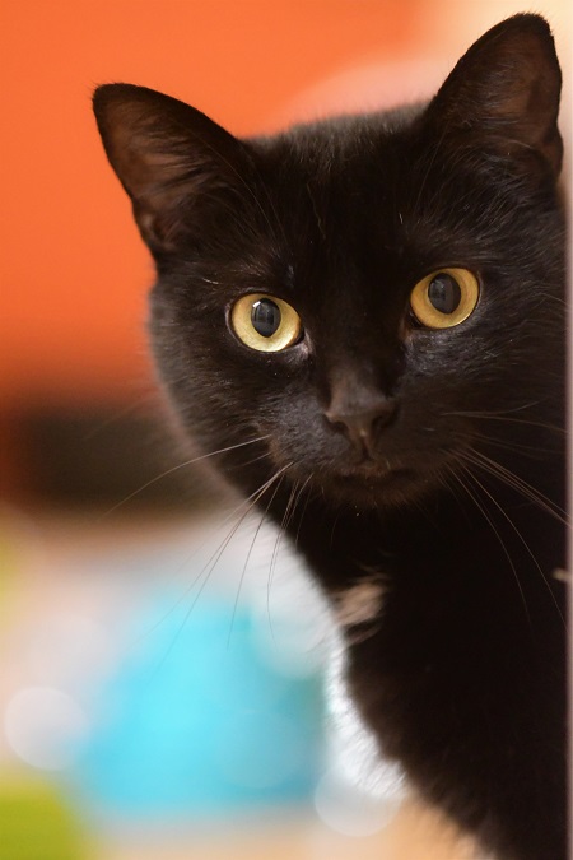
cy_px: 430
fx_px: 3748
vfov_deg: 13.1
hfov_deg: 8.7
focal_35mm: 157
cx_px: 286
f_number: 3
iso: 6400
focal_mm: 105
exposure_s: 1/125
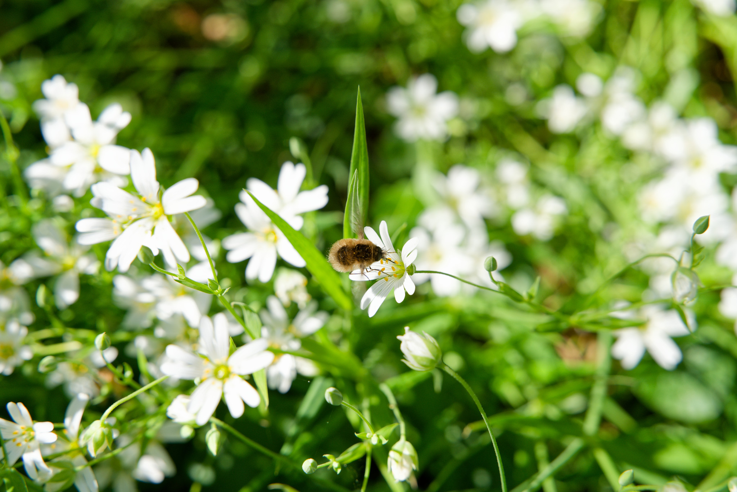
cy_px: 246
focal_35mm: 75
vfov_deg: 18.2
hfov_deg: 27.0
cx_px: 368
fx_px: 1535
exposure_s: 1/80
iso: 200
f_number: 8
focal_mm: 75
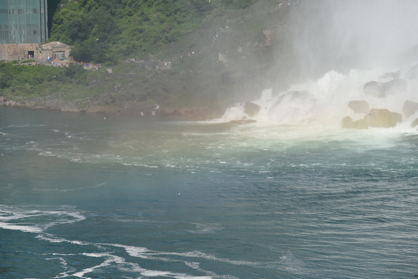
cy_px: 140
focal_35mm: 170
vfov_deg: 8.1
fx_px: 1974
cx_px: 209
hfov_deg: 12.1
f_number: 9
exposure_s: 1/400
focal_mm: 170
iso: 100
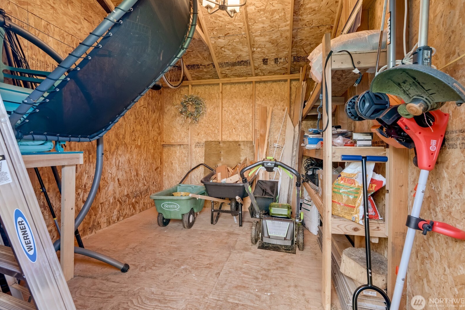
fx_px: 220
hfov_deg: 93.3
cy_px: 149
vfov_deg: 70.4
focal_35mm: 17
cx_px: 235
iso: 400
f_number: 9
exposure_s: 1/50
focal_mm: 16
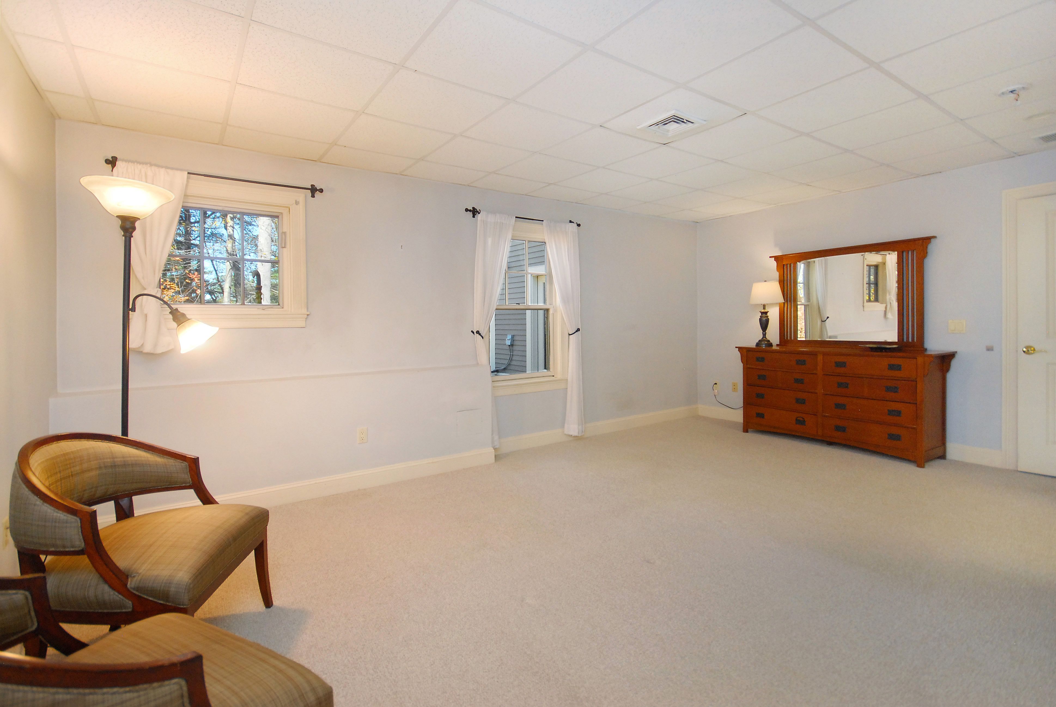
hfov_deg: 94.9
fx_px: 485
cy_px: 354
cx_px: 528
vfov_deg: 72.2
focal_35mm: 16
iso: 800
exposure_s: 1/60
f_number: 4.5
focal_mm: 11
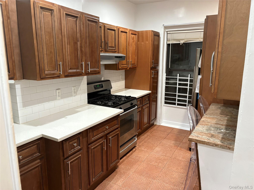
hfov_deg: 67.3
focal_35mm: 26
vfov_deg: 53.1
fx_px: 191
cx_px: 127
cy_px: 95
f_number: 1.6
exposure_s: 1/60
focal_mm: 5.96
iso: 320
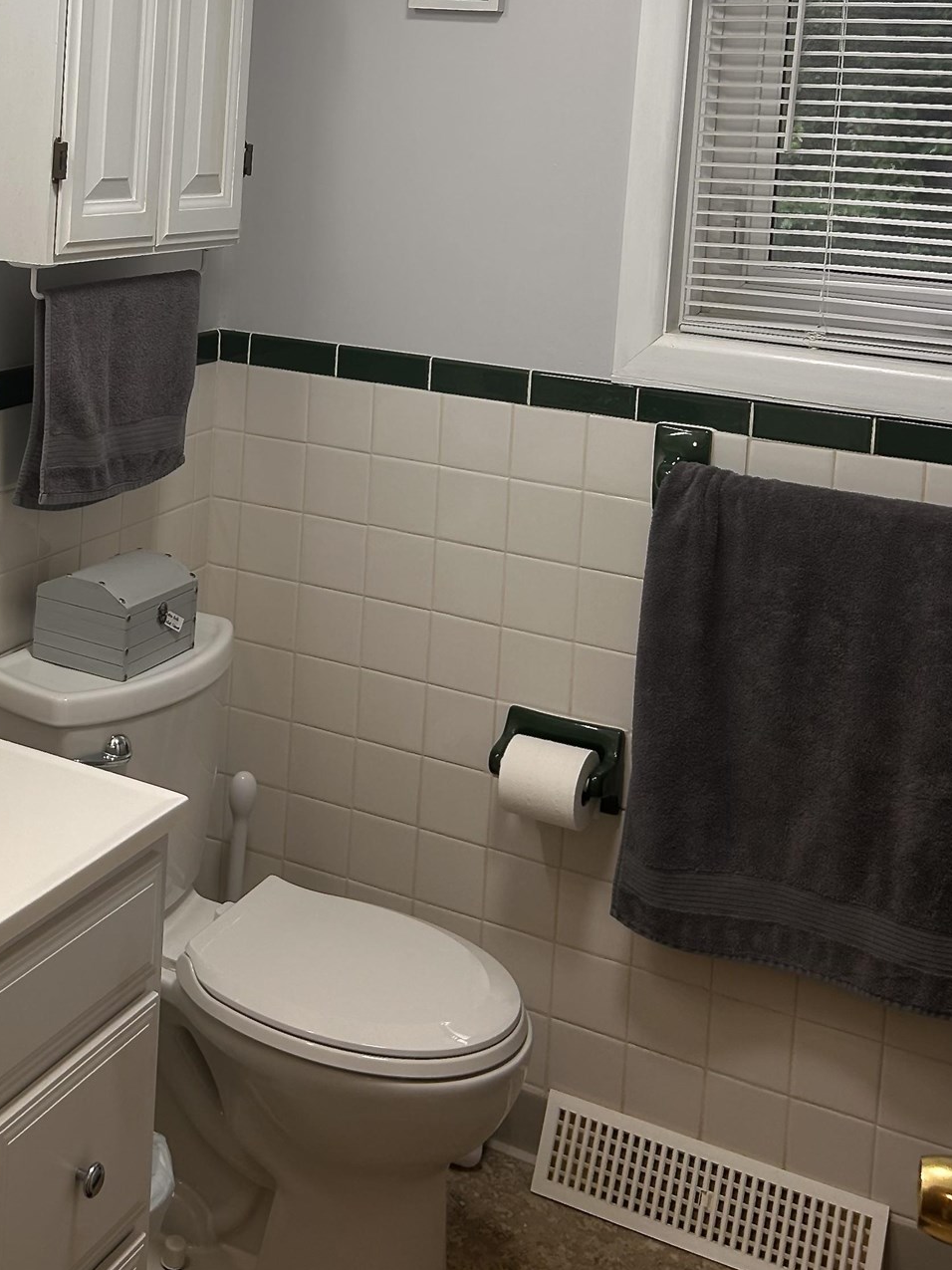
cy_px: 205
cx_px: 168
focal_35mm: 47
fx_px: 1724
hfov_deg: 30.0
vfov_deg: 38.5
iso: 40
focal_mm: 5.7
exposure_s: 1/151
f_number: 1.5
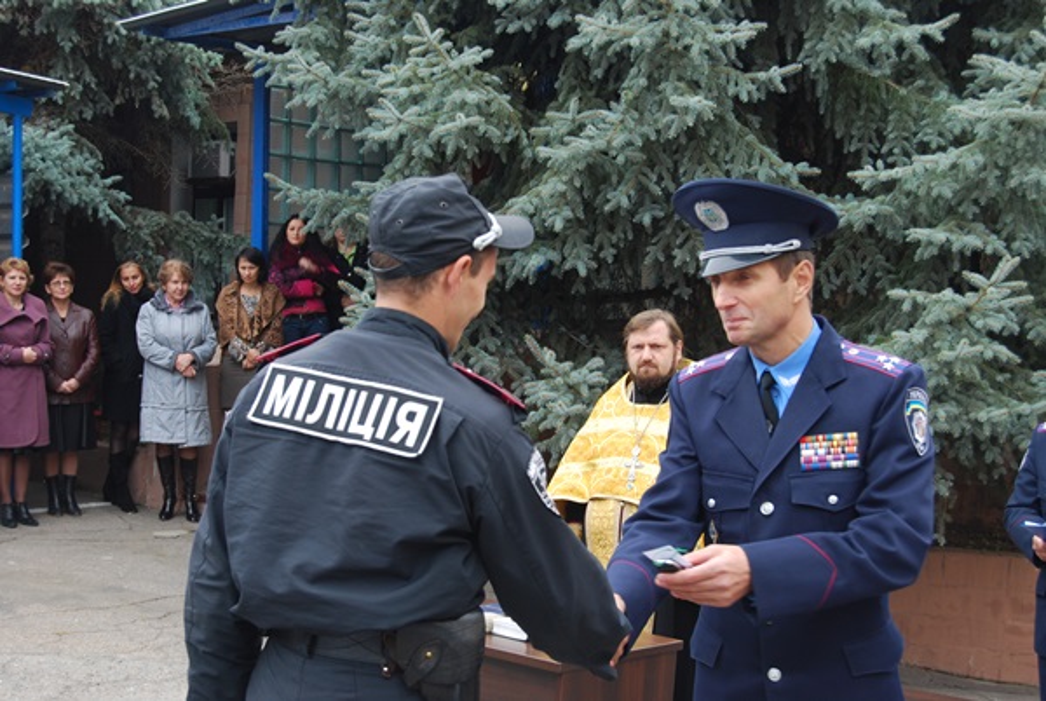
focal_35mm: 57
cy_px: 350
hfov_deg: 35.0
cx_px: 523
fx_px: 1659
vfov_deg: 23.9
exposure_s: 1/60
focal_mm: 38
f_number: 7.1
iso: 200
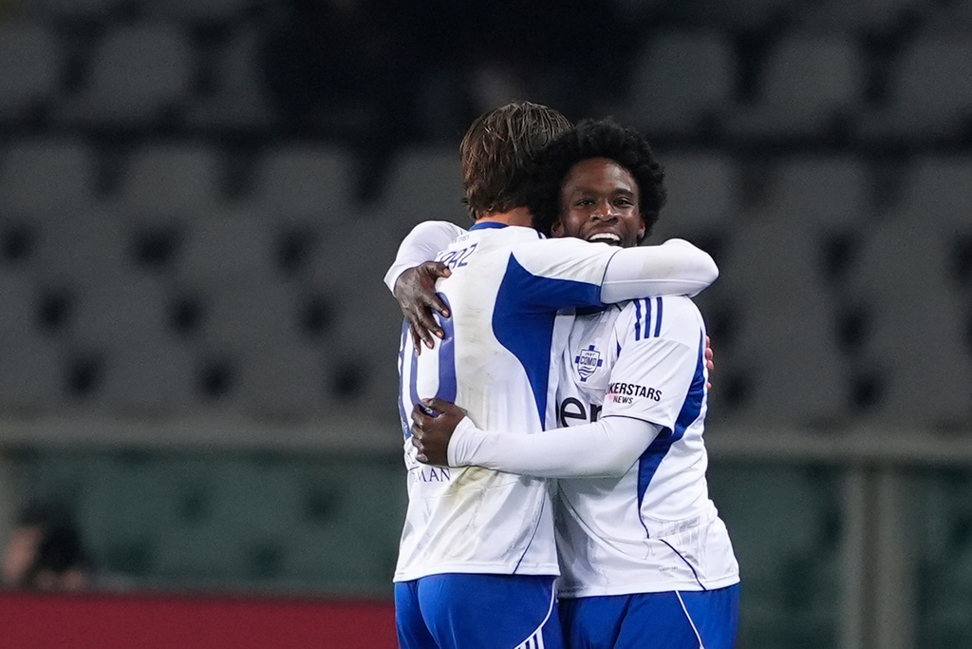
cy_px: 324
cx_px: 486
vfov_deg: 3.4
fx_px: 10801
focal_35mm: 400
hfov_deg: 5.2
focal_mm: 400
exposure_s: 1/1250
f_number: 2.8
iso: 1600
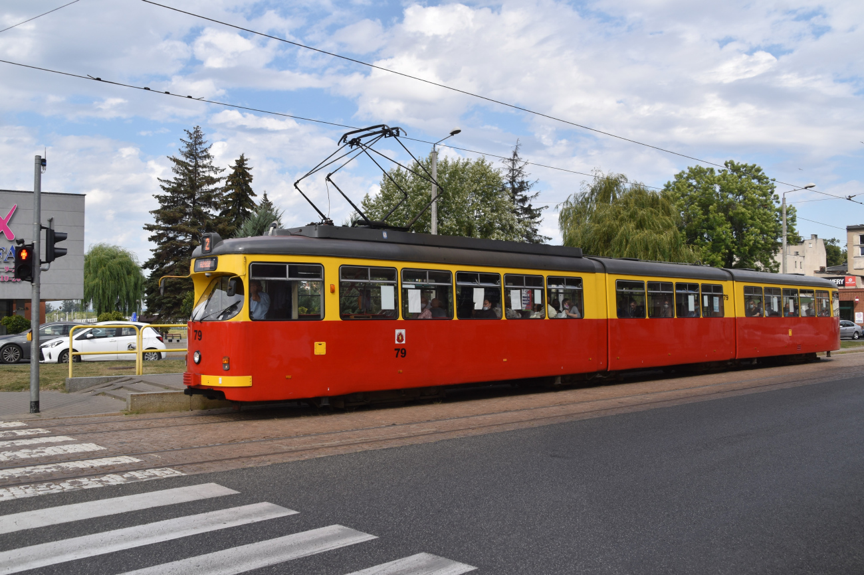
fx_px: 756
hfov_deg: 59.5
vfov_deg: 41.7
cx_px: 432
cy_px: 288
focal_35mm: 32
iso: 100
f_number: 7.1
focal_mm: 21
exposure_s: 1/320
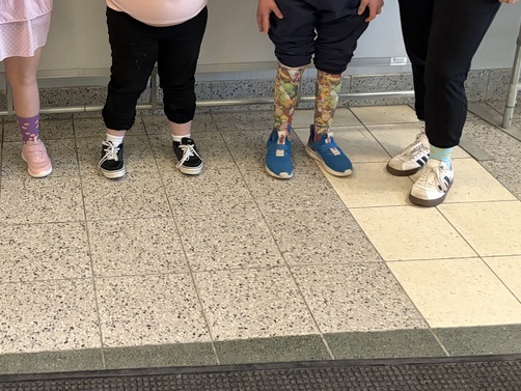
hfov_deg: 34.4
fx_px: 798
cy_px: 47
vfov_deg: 26.7
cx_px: 64
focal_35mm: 53
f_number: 1.6
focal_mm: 5.96
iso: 400
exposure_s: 1/40
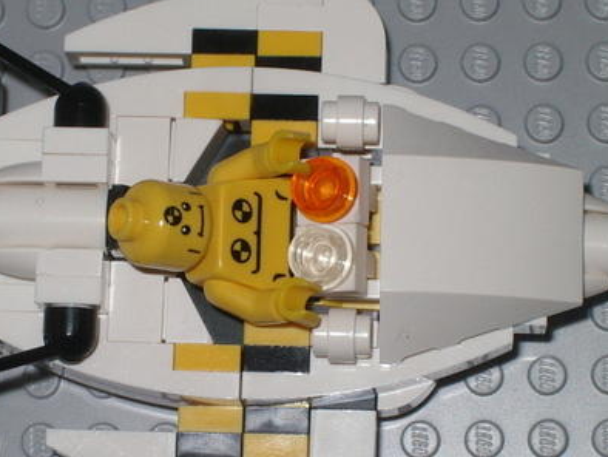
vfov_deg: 8.0
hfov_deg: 10.7
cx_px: 231
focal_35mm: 185
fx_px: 3251
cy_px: 259
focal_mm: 17.4
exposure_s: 1/125
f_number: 9
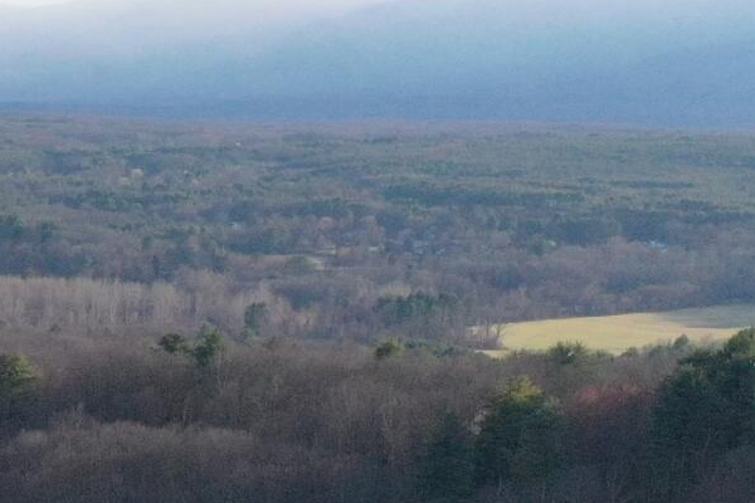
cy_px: 788
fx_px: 2936
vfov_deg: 9.5
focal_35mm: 140
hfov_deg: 13.2
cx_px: -627
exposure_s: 1/240
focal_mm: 10.26
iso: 400
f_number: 5.6
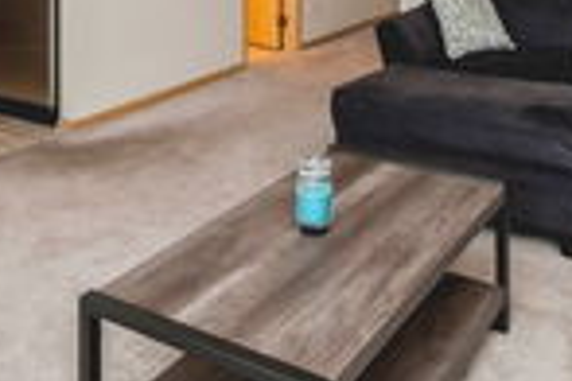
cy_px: -136
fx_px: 778
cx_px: 249
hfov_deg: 40.3
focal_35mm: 49
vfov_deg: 23.7
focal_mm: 10
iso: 250
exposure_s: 1/30
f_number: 7.1
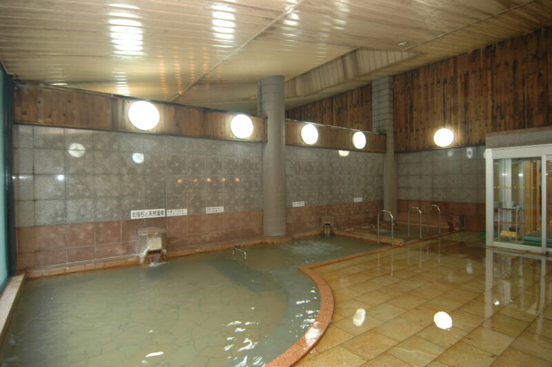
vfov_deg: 67.3
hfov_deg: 90.0
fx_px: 276
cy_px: 184
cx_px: 276
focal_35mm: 18
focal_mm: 12
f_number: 4
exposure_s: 1/15
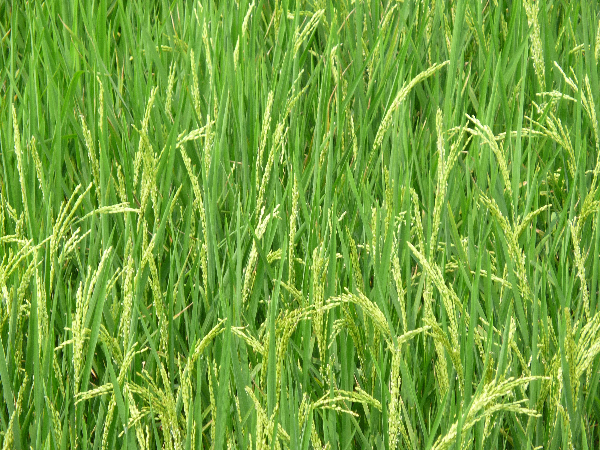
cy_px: 225
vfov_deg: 7.4
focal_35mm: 200
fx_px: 3467
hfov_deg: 9.9
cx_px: 300
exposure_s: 1/125
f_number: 5.9
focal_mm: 36
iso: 125
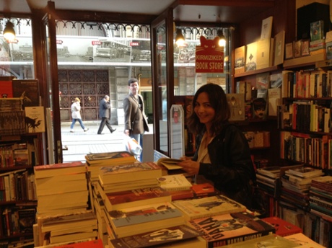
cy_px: 124
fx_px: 316
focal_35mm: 33
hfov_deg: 55.4
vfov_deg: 42.9
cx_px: 166
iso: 64
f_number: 2.4
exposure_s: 1/24
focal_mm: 3.3
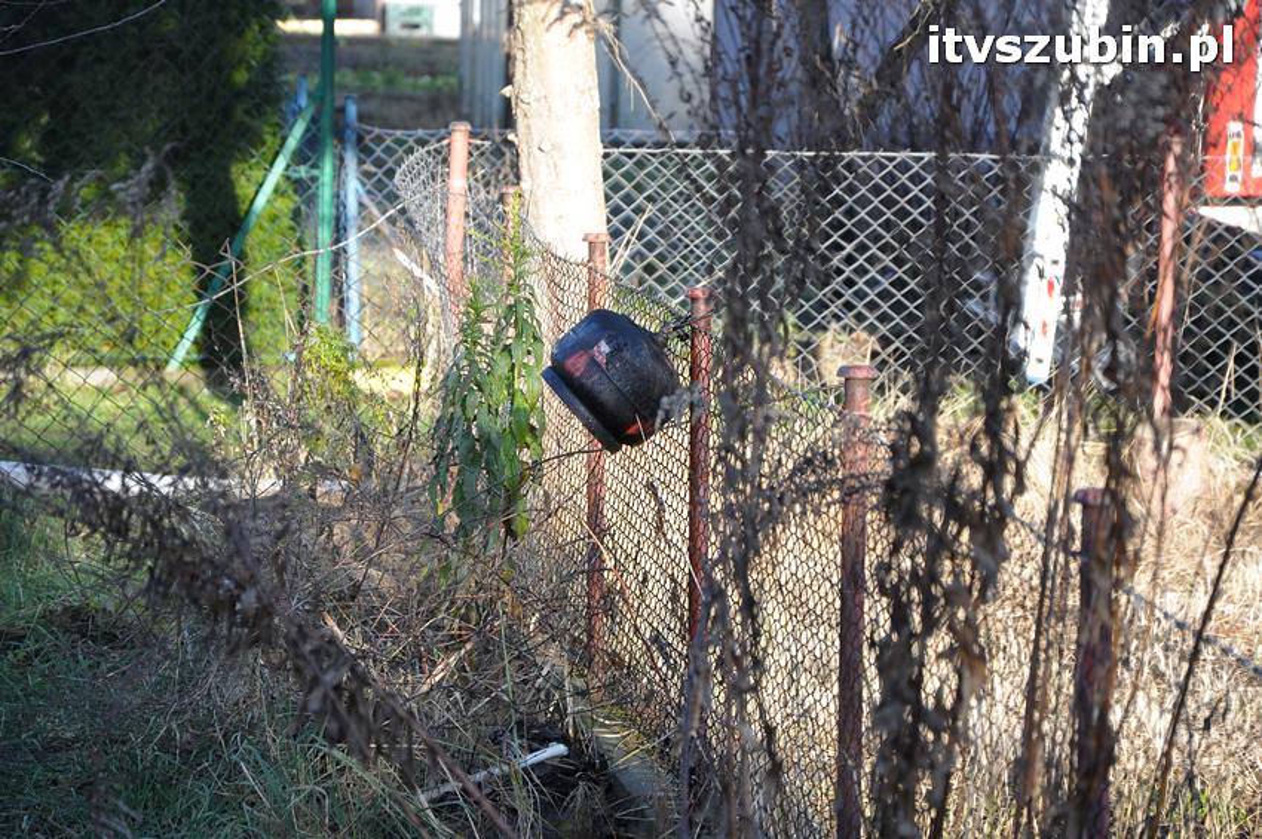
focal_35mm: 158
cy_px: 420
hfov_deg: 13.1
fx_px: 5516
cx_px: 631
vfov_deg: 8.7
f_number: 6.3
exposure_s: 1/640
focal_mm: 105
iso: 1000
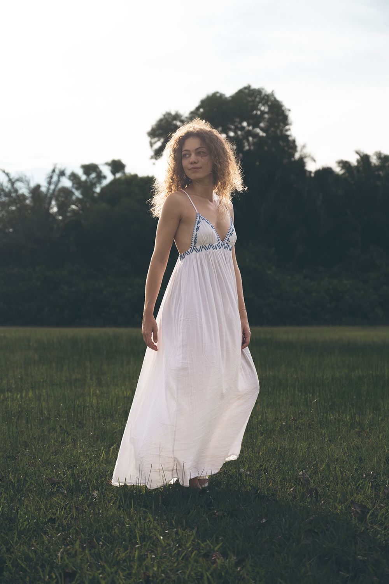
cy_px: 292
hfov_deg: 19.5
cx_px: 194
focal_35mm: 70
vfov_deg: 28.8
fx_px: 1134
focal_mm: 70
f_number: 4.5
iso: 100
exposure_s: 1/160
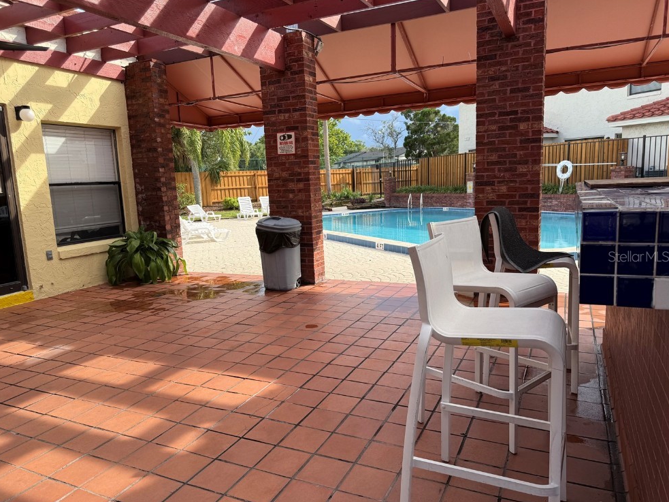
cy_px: 256
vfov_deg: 54.9
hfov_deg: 69.4
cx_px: 324
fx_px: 483
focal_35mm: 25
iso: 80
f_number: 1.78
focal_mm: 6.76
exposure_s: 1/1230
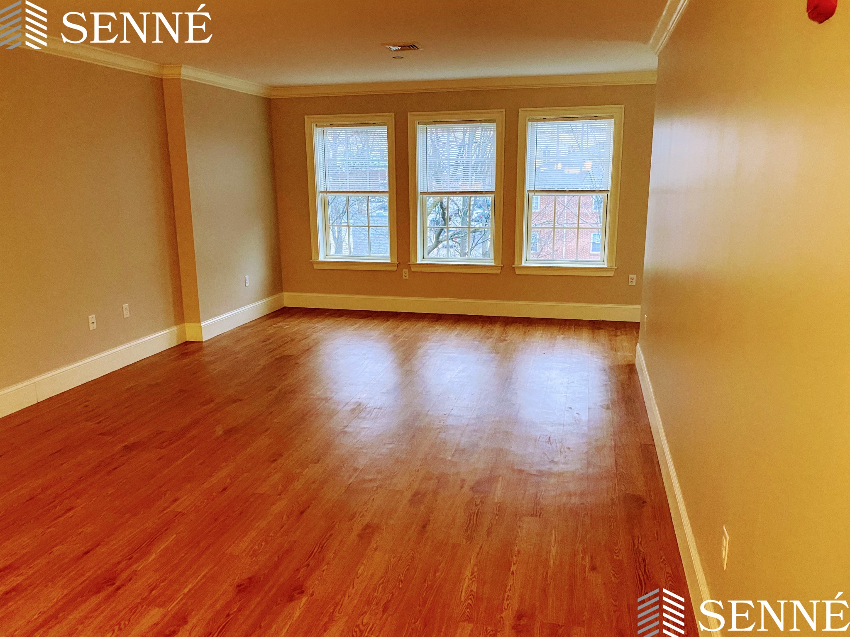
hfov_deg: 67.3
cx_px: 425
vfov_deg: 53.1
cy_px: 318
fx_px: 638
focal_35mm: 26
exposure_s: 1/60
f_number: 1.8
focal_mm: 4.25
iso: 500
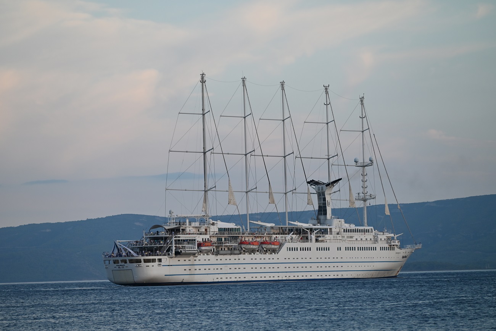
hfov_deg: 11.4
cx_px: 248
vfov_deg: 7.6
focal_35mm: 180
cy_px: 166
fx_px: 2480
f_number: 5
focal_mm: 180
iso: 400
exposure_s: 1/800
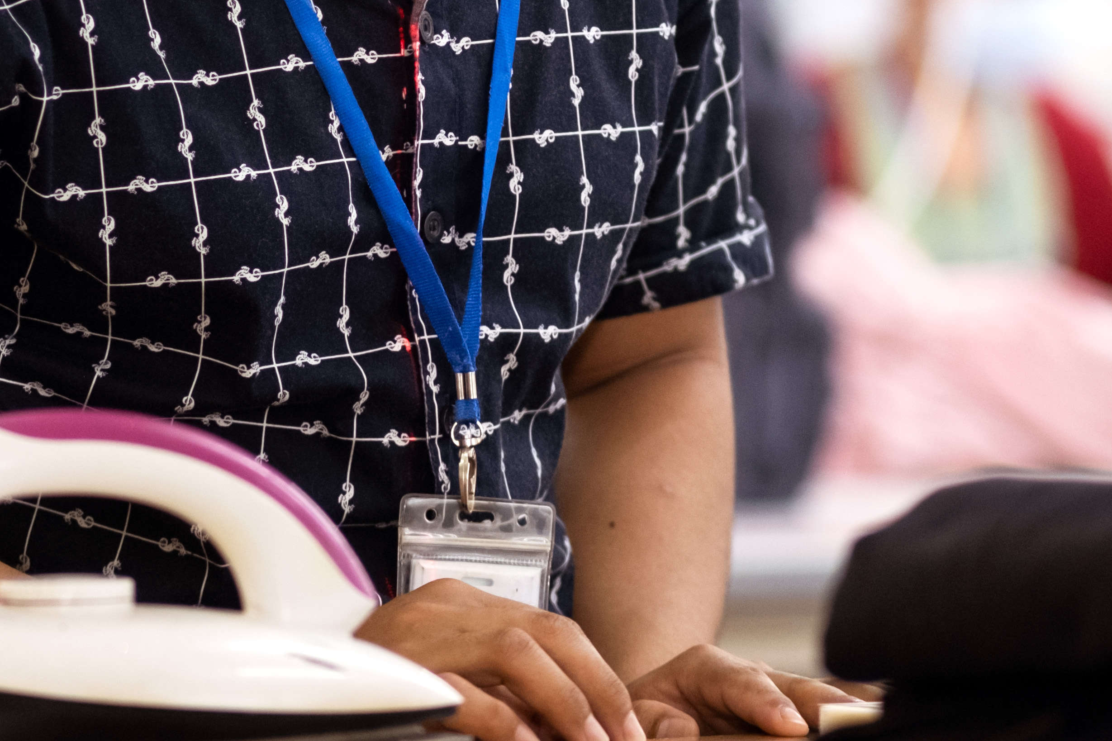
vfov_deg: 4.2
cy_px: -62
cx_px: 304
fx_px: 10037
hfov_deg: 6.3
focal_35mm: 325
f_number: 2
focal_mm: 85
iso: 640
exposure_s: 1/160
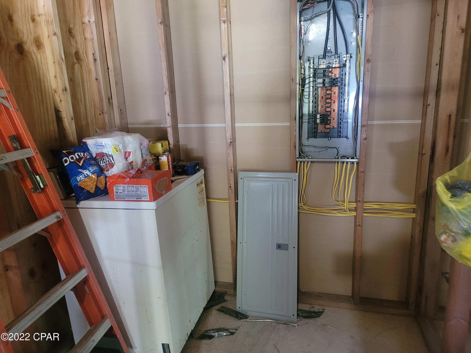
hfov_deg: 67.3
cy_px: 176
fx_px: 354
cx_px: 236
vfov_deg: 53.1
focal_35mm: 26
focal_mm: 5
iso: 640
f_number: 1.8
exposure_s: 1/24
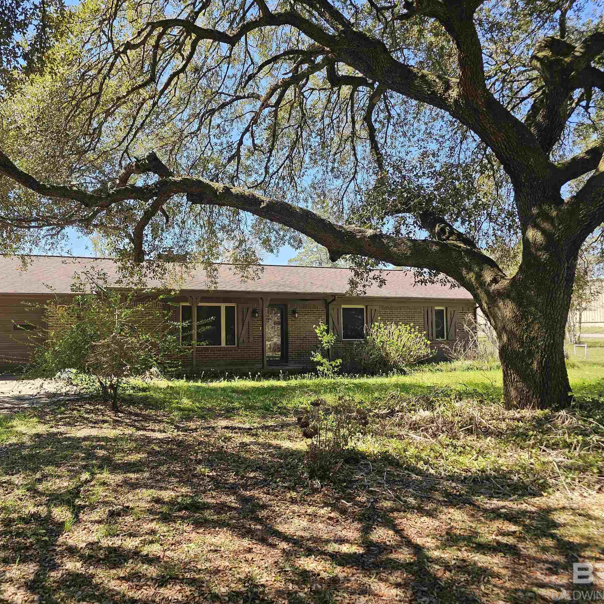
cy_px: 290
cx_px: 220
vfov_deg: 54.0
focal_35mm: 30
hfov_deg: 53.3
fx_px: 592
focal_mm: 6.3
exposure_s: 1/168
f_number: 1.7
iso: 10
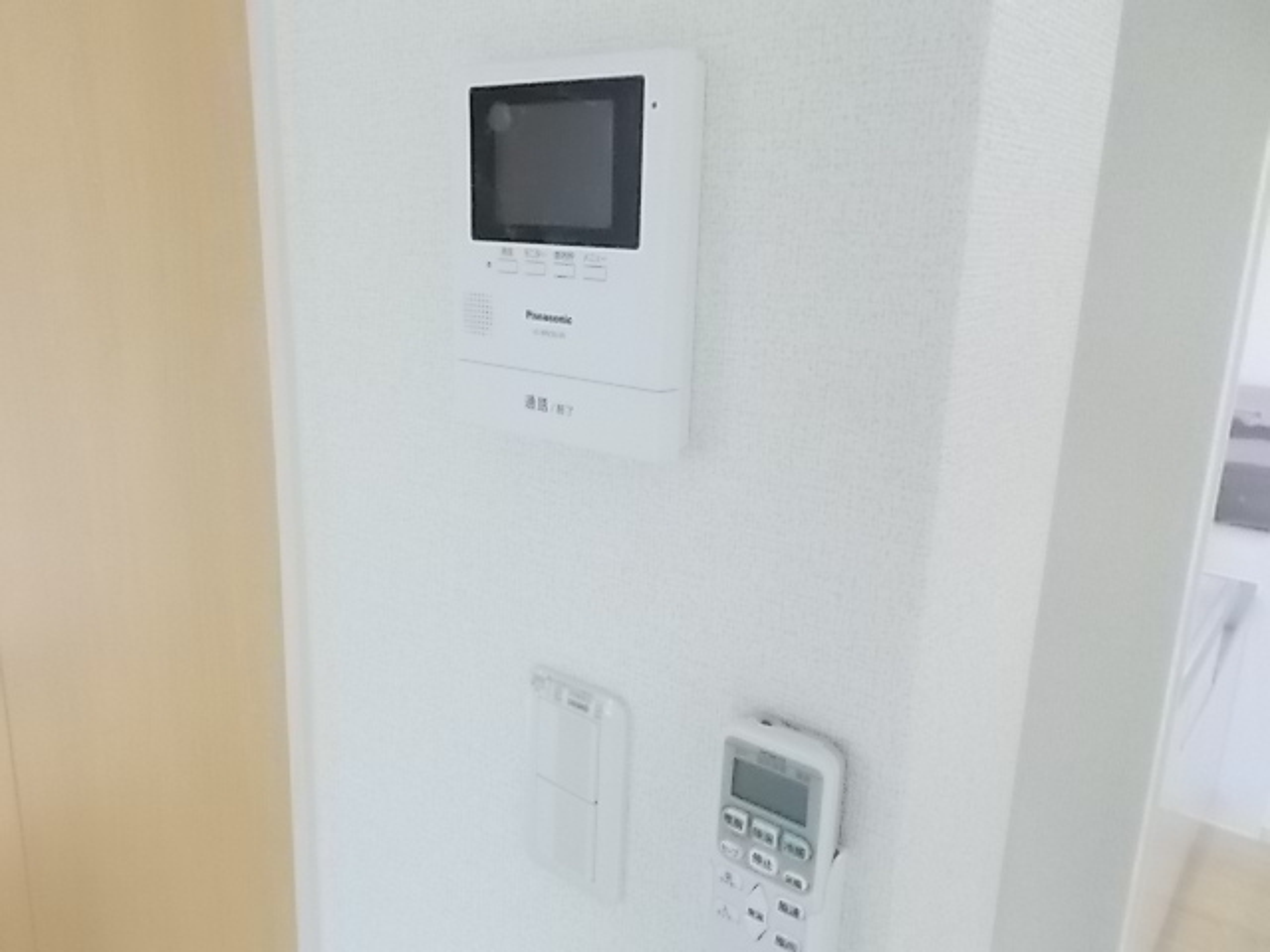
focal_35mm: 26
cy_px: 476
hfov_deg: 67.3
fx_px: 954
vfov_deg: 53.1
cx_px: 635
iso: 800
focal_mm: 4.6
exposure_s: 1/100
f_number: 3.2
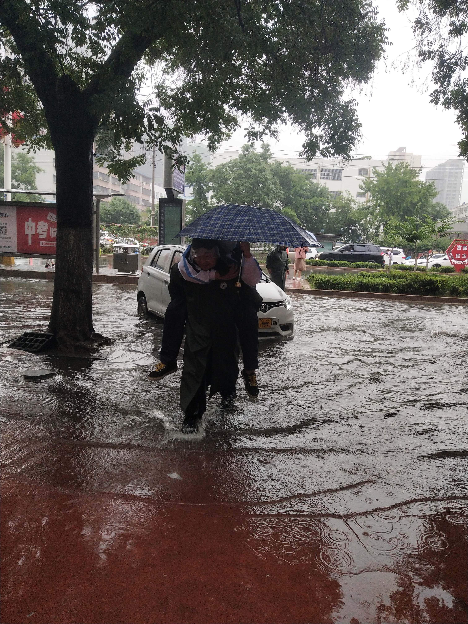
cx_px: 234
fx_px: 541
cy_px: 312
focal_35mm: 30
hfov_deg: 46.8
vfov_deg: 60.0
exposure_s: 1/100
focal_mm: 3.95
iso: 184
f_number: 1.8
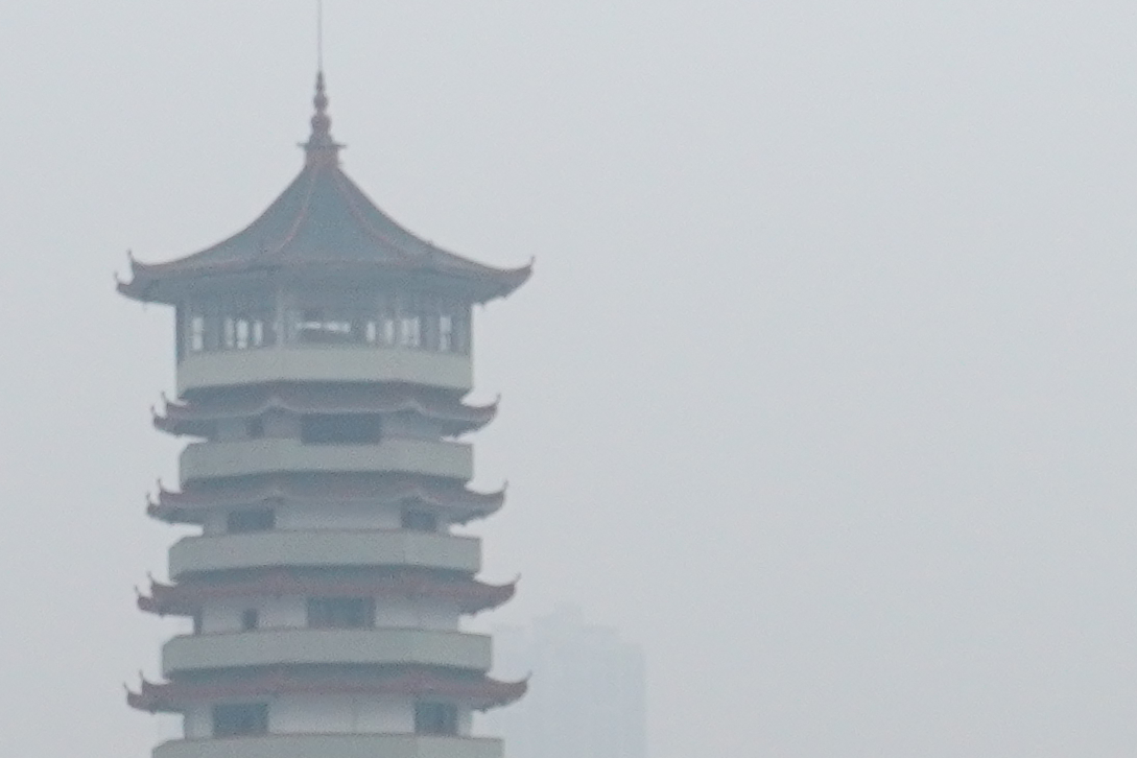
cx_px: 1223
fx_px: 7572
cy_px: 566
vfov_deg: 5.7
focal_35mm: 240
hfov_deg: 8.5
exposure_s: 1/80
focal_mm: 29
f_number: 5.6
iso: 640
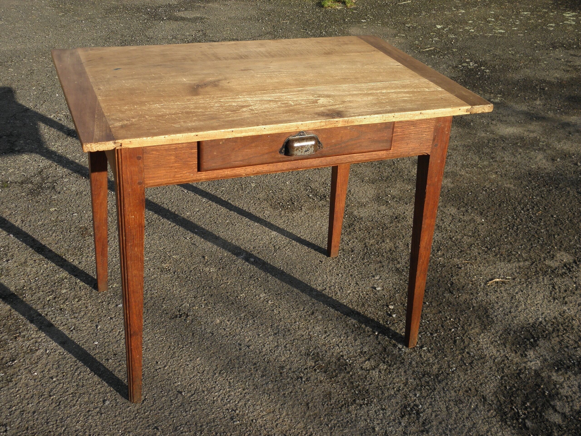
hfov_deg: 45.8
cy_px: 218
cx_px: 290
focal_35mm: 41
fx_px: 688
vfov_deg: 35.1
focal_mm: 7.5
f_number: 3.8
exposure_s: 1/400
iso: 100
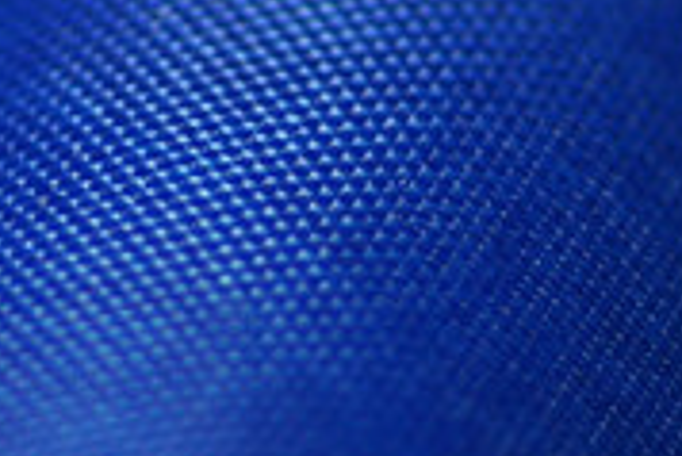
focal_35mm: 1010
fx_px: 19149
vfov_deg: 1.4
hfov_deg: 2.0
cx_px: 368
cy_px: 910
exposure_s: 1/80
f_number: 2.8
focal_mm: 100
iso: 100
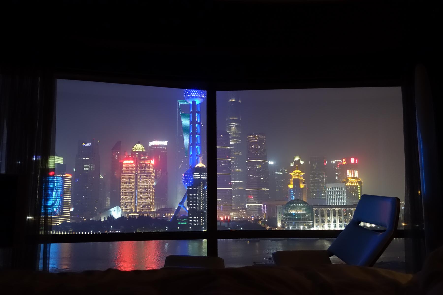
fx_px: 431
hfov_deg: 54.4
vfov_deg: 37.9
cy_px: 148
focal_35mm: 35
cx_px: 222
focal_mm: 12.81
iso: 2000
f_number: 2.8
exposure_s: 1/8
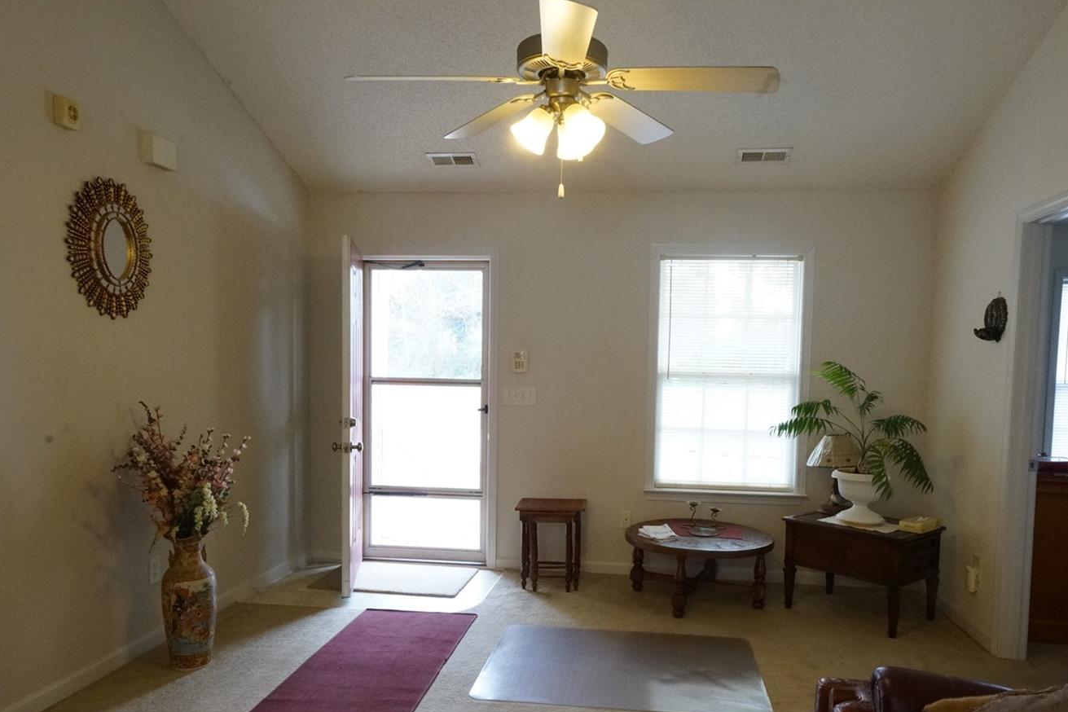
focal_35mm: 25
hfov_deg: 71.4
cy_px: 418
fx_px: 742
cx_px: 572
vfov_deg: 51.0
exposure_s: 1/25
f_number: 16
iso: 5000
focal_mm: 16
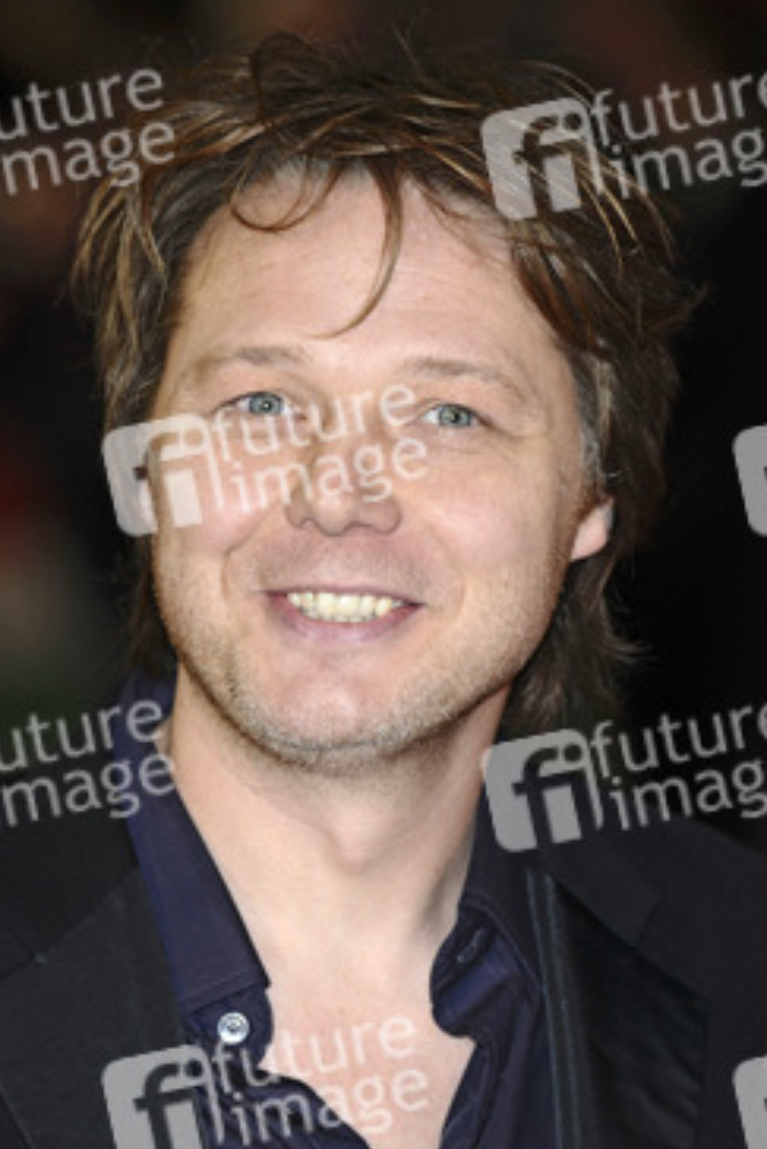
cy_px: 619
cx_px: 358
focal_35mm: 305
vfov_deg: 6.8
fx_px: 9723
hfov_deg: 4.5
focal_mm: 185
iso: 320
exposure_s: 1/200
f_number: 4.5
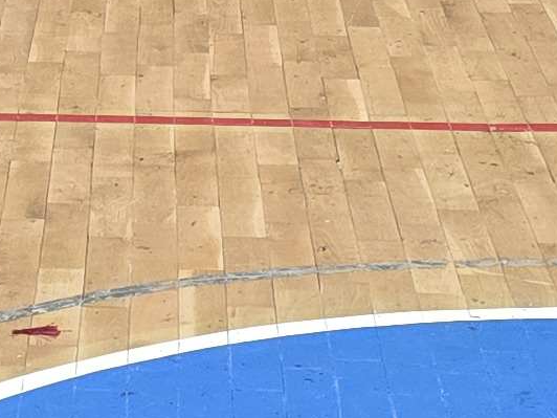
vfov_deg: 8.1
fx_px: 2784
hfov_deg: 11.3
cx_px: 18
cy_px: -486
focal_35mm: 173
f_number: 1.7
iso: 200
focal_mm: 6.3
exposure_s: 1/100
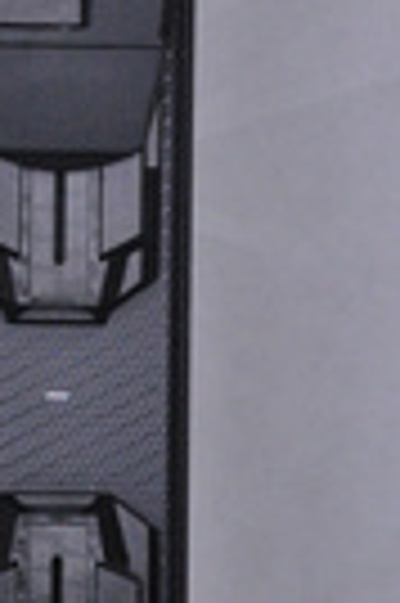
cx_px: -182
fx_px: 5881
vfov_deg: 5.9
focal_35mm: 352
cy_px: 432
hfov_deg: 3.9
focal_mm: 70
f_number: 9.5
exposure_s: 1/125
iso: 3200
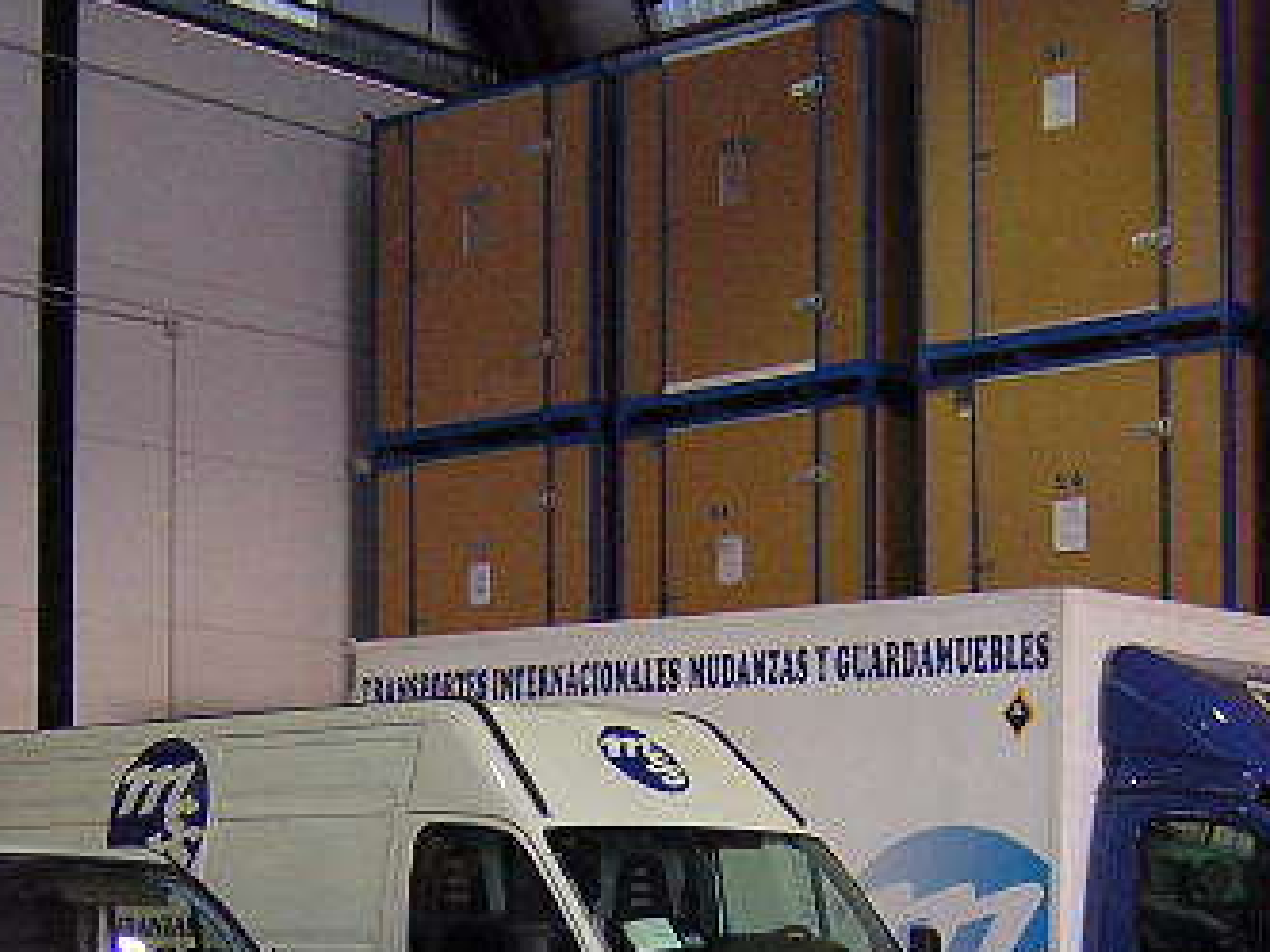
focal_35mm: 77
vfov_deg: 18.8
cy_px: 879
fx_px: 2825
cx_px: 601
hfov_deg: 25.3
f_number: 2.7
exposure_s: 1/60.1
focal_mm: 5.2
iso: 340
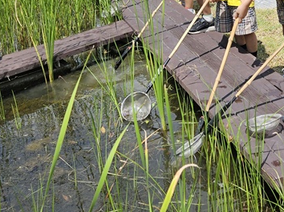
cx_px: 250
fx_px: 533
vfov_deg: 21.4
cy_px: -19
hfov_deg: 28.8
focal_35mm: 65
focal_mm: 5.4
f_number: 1.8
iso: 25
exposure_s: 1/1318
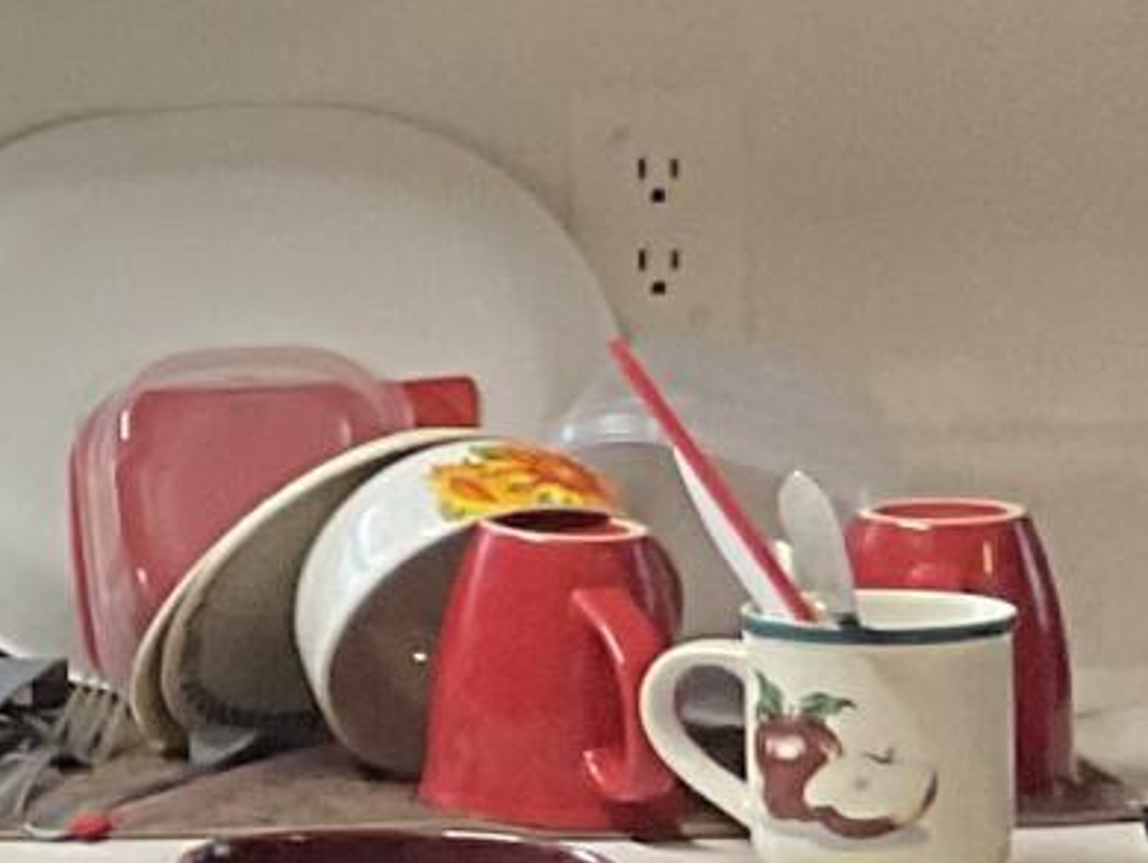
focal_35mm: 223
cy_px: 150
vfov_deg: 6.7
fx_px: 7400
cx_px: -2184
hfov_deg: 7.8
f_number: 1.8
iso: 80
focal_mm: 3
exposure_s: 1/60
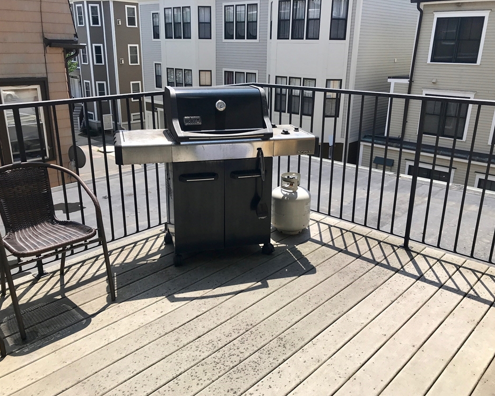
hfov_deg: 58.8
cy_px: 201
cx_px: 241
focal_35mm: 30
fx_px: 439
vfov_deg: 48.5
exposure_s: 1/2179
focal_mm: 3.99
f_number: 1.8
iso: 20
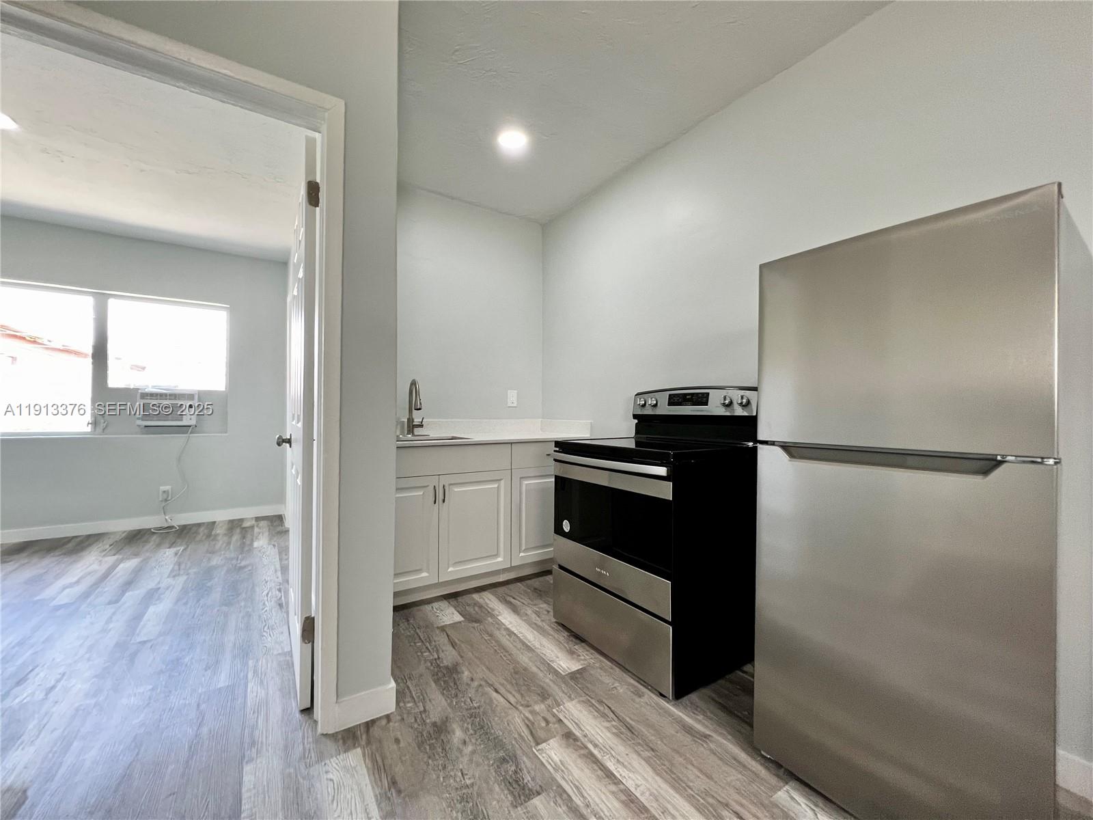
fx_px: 410
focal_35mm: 13
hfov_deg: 106.2
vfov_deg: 89.9
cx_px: 546
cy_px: 410
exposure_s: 1/120
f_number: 1.8
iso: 250
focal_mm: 1.57
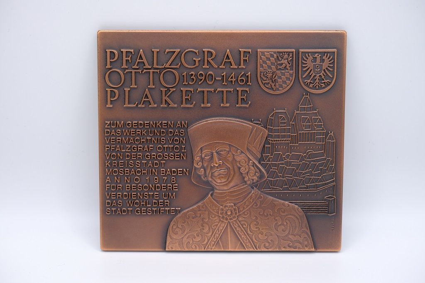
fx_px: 555
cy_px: 142
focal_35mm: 47
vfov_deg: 28.6
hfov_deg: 41.9
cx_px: 212
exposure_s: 1/180
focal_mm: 31.4
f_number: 4.7
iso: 400
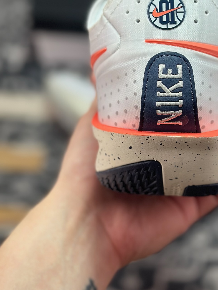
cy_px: 85
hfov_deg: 19.0
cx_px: 163
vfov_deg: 25.1
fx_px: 646
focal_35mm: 77
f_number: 1.78
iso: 80
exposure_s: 1/785
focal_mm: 6.86
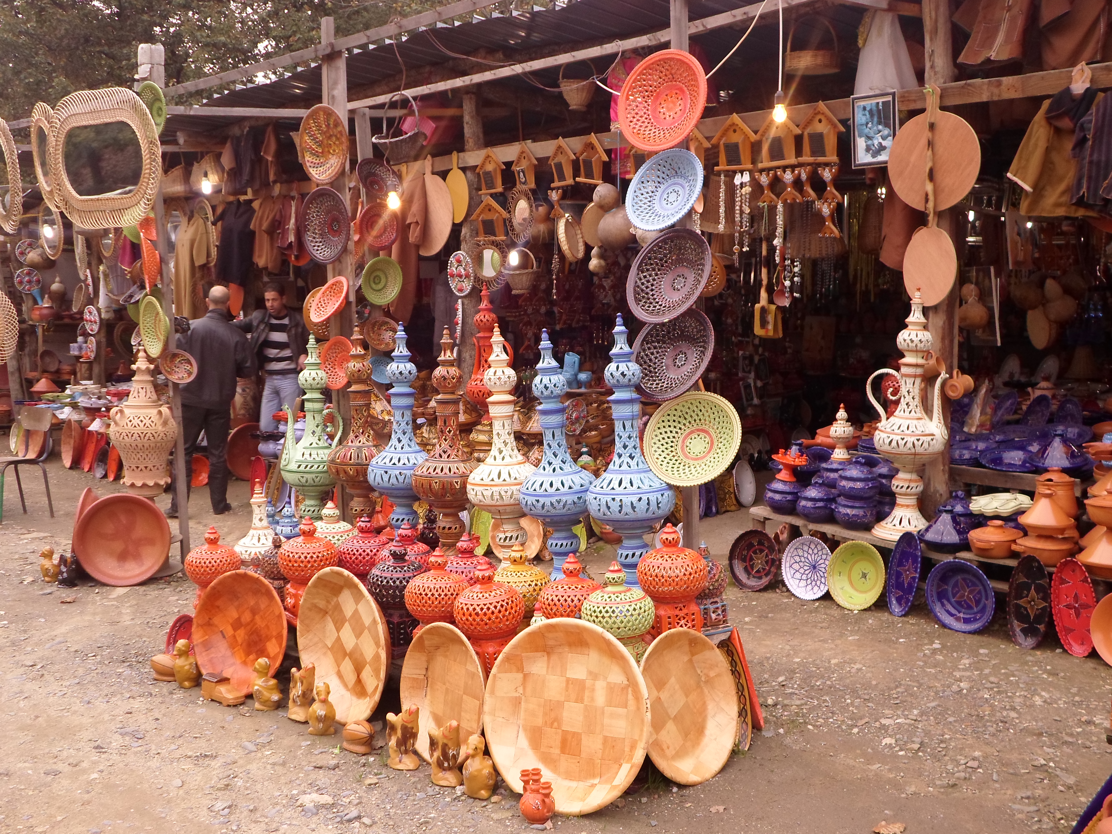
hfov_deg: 51.4
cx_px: 556
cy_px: 417
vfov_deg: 39.7
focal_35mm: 36
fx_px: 1156
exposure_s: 1/45
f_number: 3
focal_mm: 6.5
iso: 80
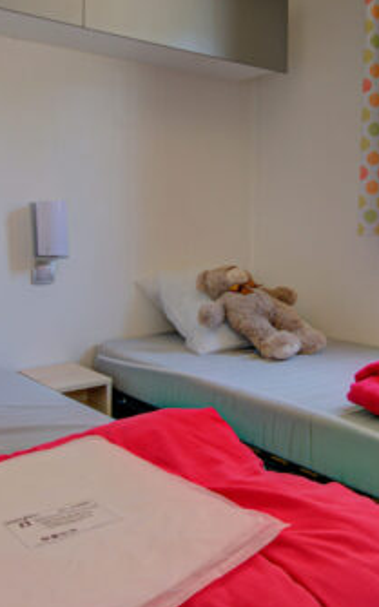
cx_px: 239
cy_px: 253
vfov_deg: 55.1
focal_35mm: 35
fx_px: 579
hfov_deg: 36.0
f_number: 13
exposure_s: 1/2.5
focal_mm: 10
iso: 100
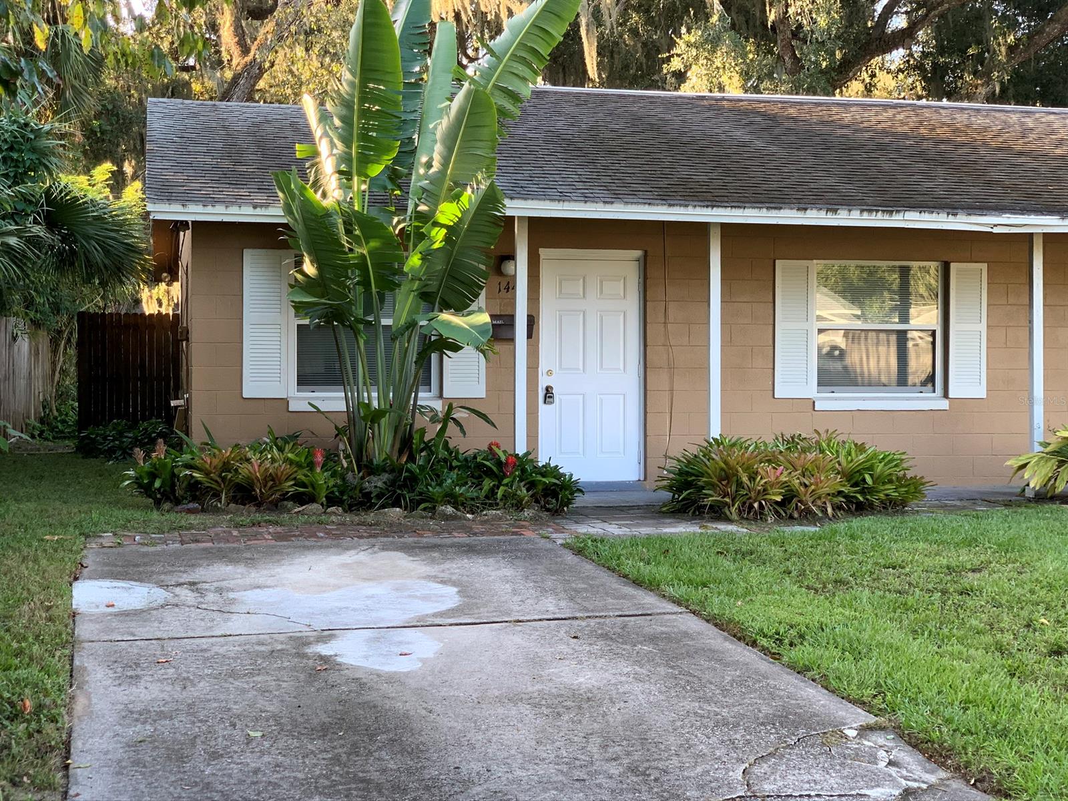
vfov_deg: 28.0
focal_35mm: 52
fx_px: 1604
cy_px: 400
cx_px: 534
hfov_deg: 36.8
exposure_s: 1/122
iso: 50
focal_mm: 6
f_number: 2.4
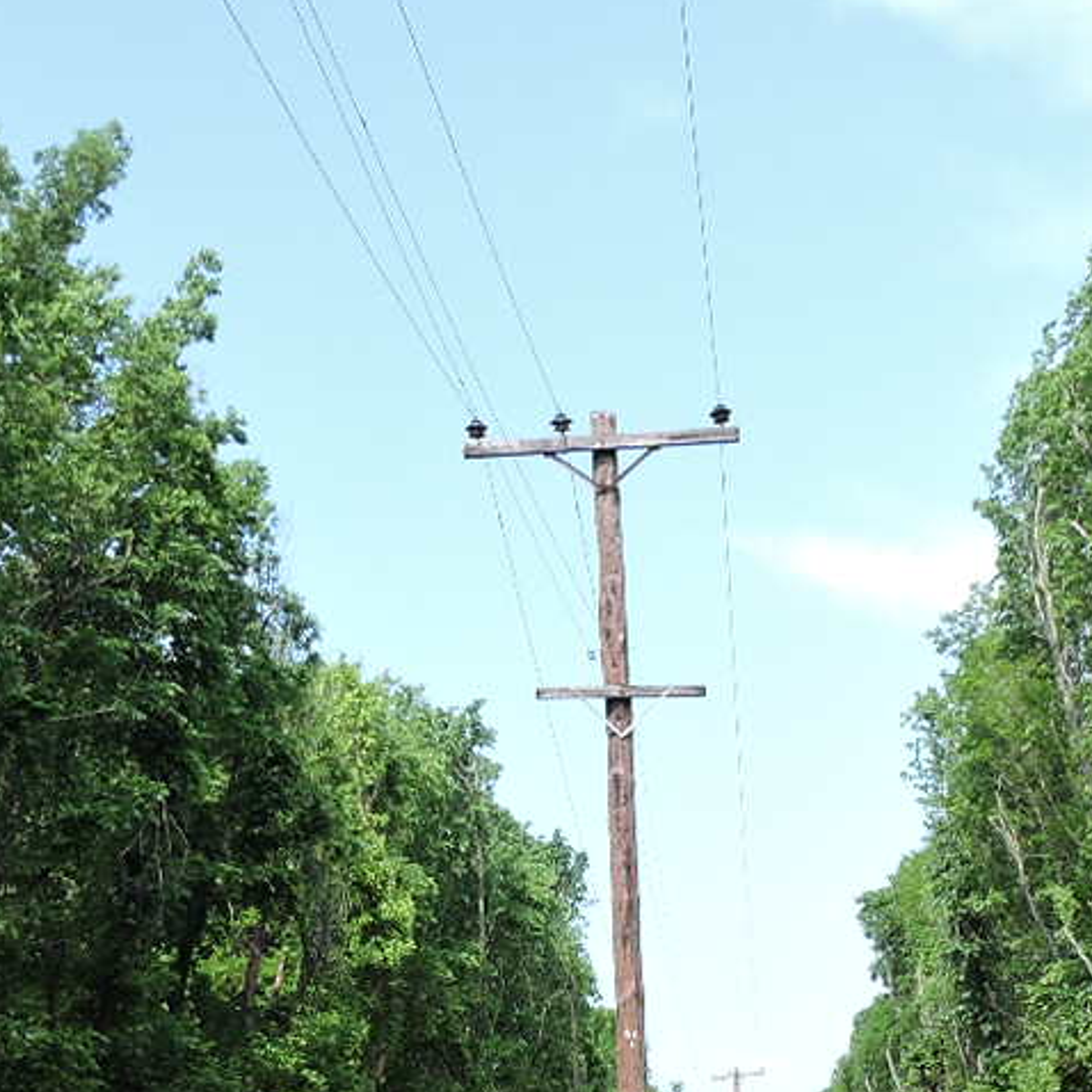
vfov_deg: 22.5
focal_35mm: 71
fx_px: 2534
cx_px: 571
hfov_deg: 24.3
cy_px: 1286
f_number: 3.3
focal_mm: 4.3
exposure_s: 1/500
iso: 100
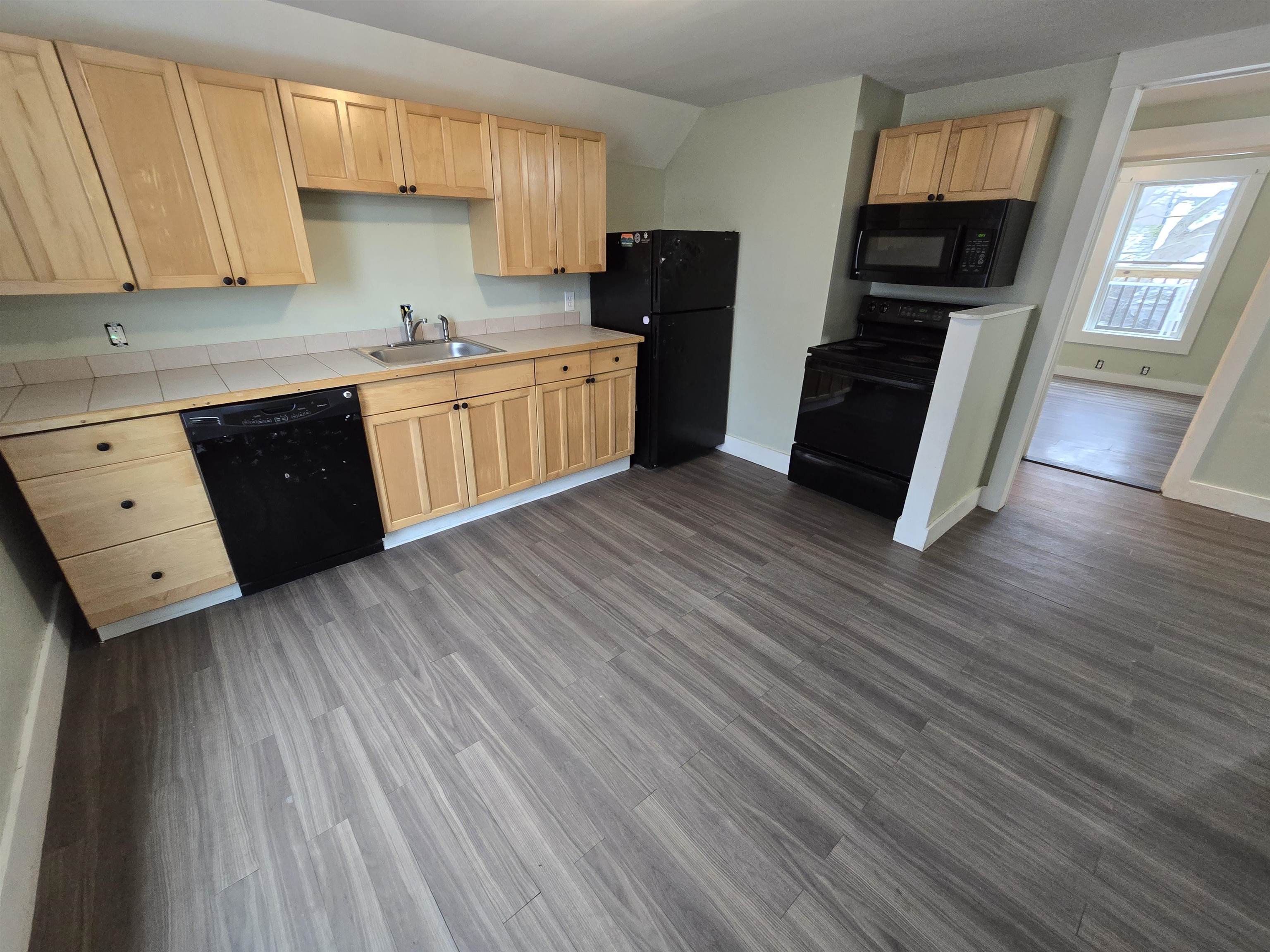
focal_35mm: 13
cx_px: 635
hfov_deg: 106.2
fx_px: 477
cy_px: 476
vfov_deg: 89.9
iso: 500
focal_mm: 2.2
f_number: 2.2
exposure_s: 1/60
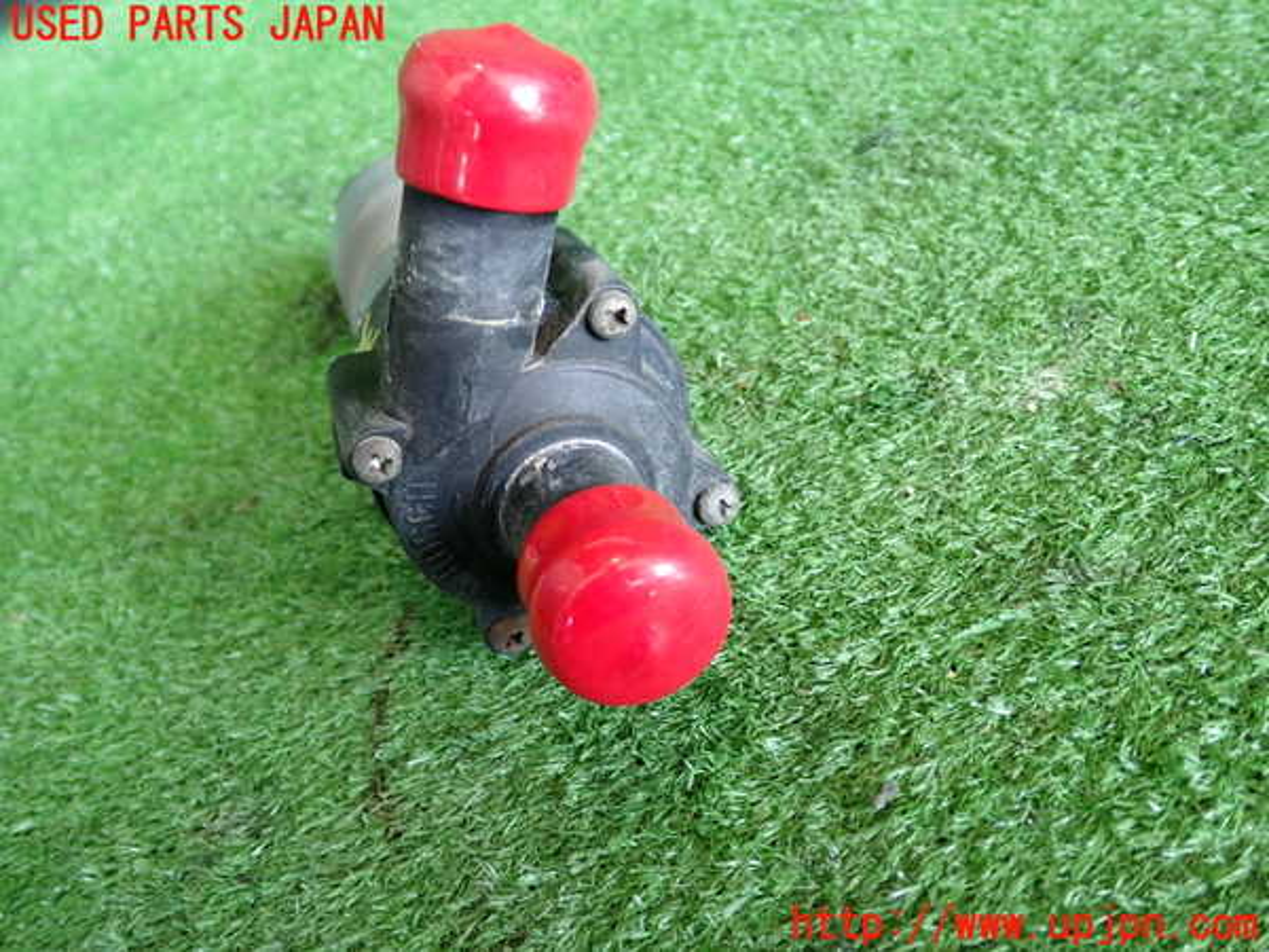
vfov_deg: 44.2
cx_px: 634
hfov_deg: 56.8
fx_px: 1173
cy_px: 476
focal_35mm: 32
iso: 200
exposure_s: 1/30
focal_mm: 5.79
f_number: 2.4
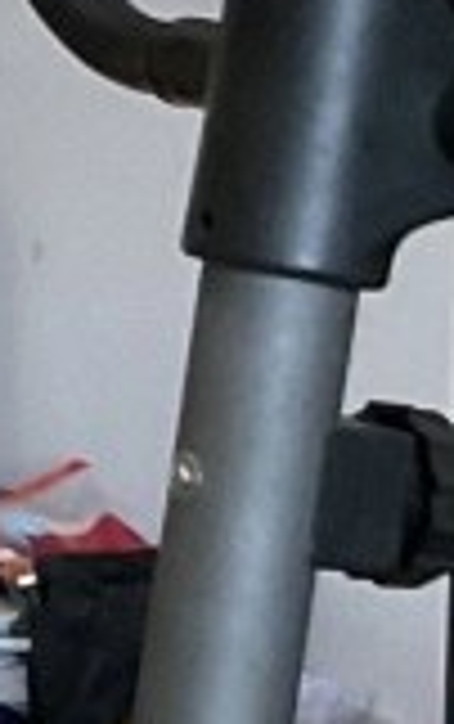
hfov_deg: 5.0
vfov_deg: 8.7
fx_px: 4719
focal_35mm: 239
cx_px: -1232
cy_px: -2
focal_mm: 3
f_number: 1.8
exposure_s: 1/50
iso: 160
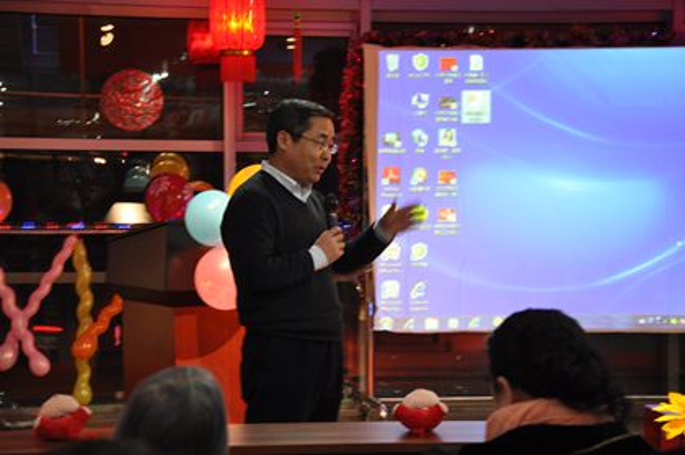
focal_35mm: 105
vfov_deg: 13.0
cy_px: 228
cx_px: 342
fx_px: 1996
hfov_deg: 19.5
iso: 400
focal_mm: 70
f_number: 5.3
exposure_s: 1/10
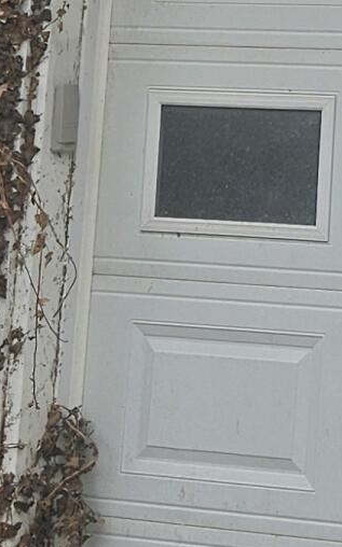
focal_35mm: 144
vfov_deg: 13.9
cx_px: 716
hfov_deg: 8.6
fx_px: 2150
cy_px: -201
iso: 25
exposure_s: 1/854
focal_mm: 5.4
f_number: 1.8
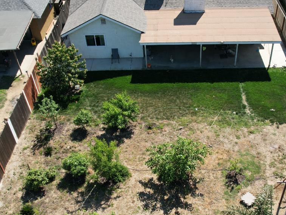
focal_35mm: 42
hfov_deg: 44.6
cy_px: 108
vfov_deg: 34.4
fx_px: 347
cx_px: 169
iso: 120
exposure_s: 1/1250
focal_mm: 8.38
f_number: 2.8
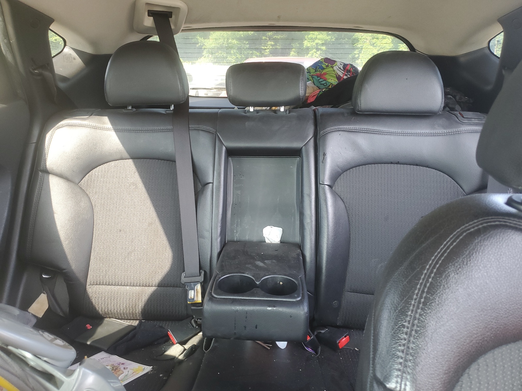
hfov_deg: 67.3
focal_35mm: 26
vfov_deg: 53.1
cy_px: 196
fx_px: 392
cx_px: 261
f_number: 1.5
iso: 59
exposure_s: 1/60.2
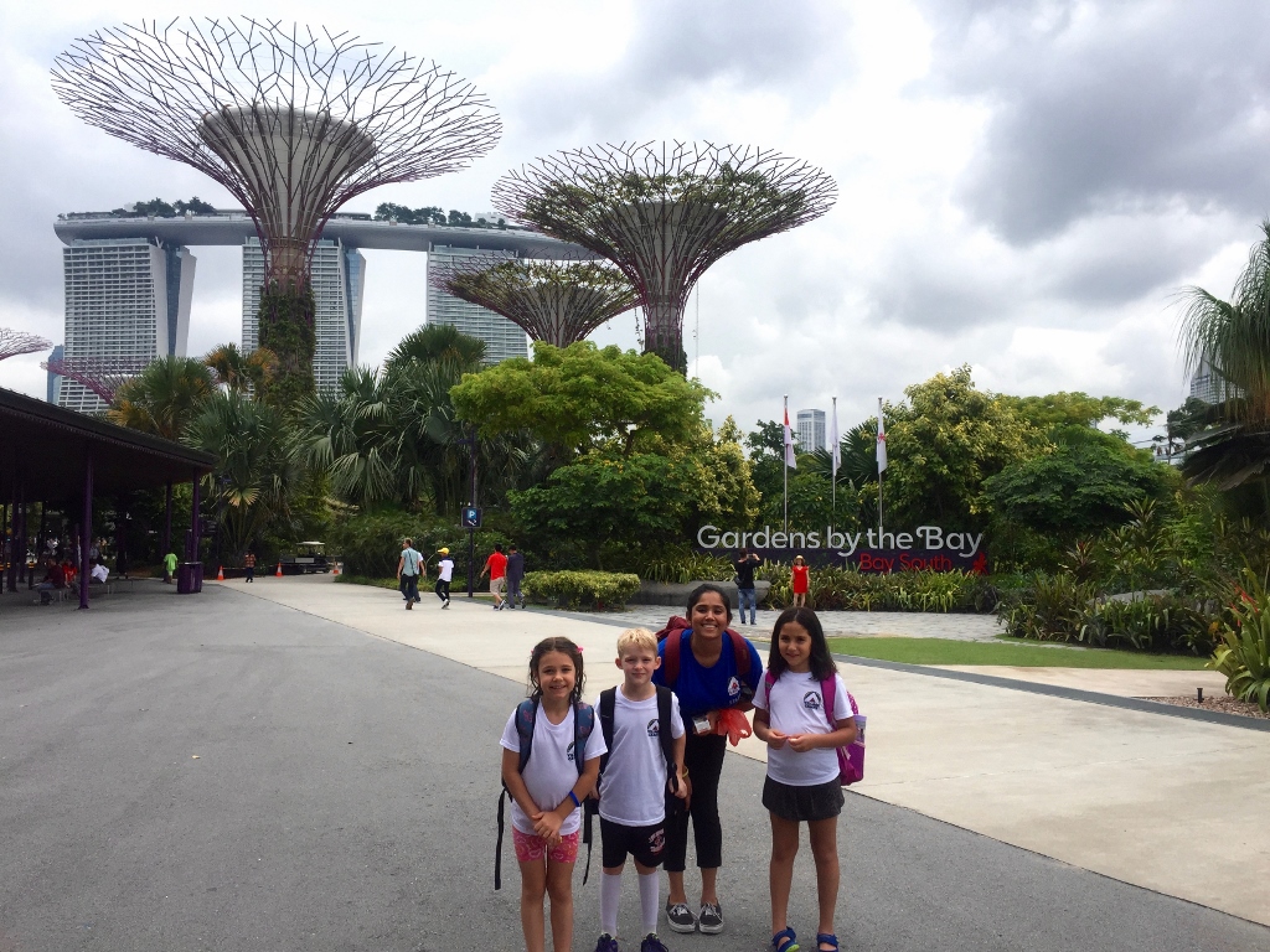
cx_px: 635
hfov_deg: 61.7
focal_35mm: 29
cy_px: 476
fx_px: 1064
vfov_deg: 48.2
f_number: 2.2
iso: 32
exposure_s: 1/1721
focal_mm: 4.15
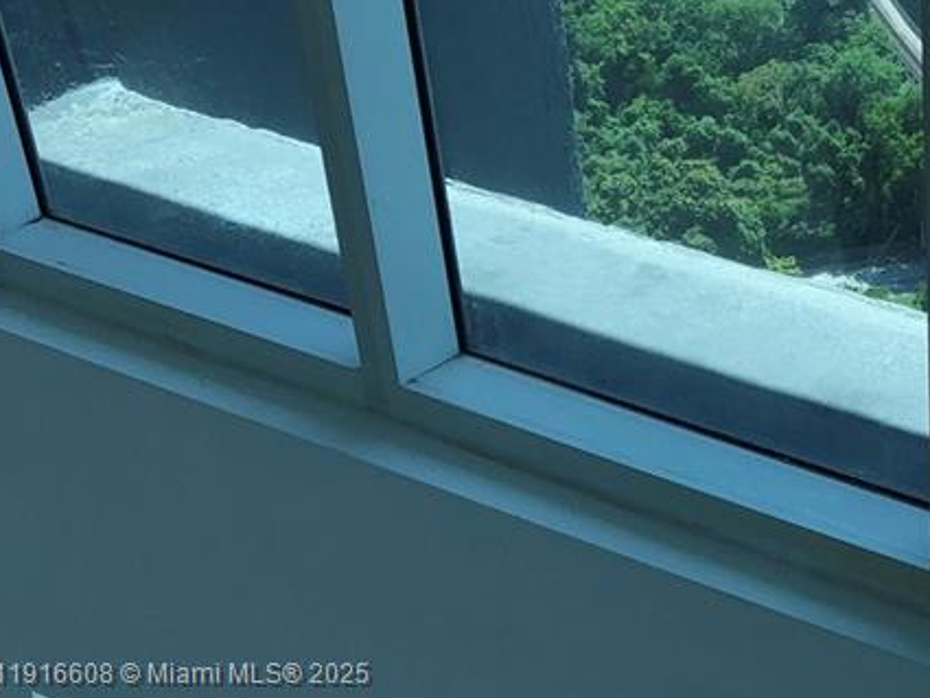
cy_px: 676
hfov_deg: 23.5
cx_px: 954
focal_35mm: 79
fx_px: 2123
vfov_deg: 18.3
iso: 20
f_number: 1.8
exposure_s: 1/857
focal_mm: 4
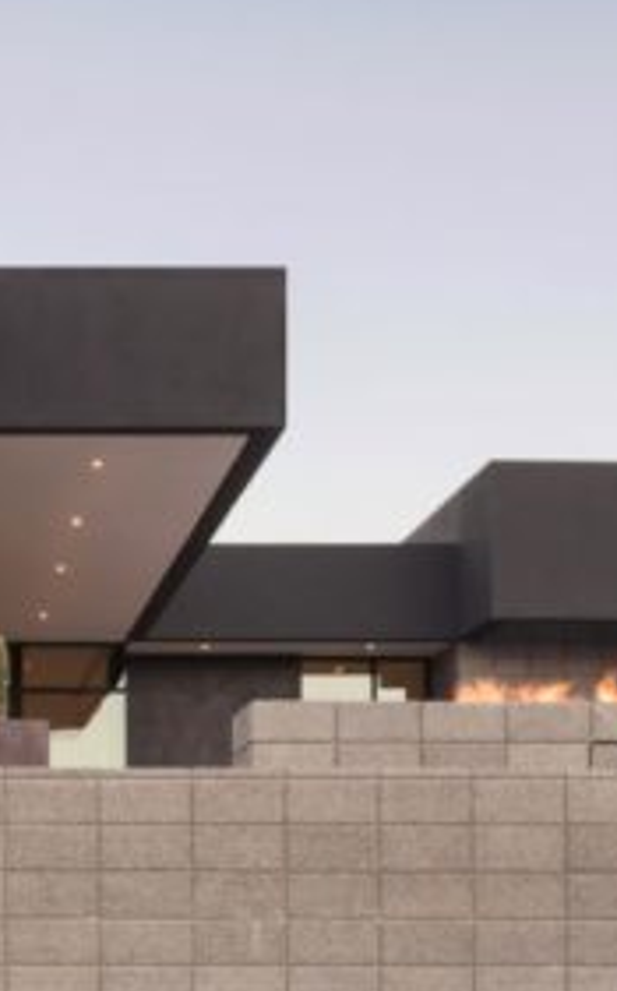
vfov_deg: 30.6
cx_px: -120
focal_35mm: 67
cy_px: 457
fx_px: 1807
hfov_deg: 18.4
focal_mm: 24
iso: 64
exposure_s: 1/2
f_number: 13
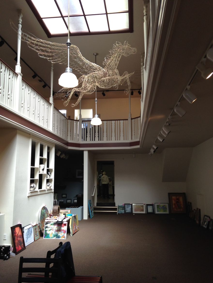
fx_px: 271
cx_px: 106
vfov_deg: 55.3
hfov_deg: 43.0
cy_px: 142
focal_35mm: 33
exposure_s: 1/120
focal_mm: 4.12
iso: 64
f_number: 2.4
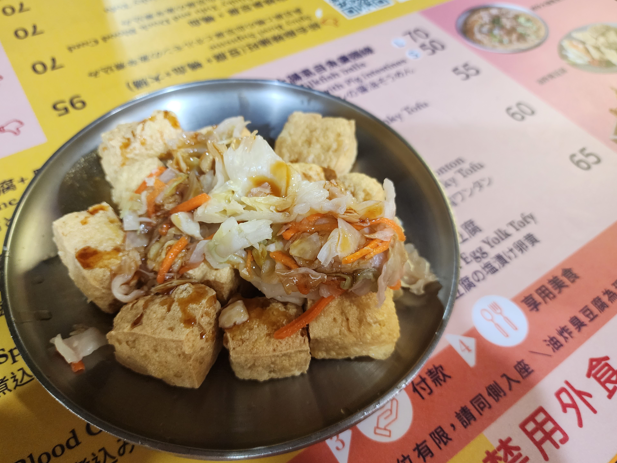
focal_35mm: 24
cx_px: 304
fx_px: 428
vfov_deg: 56.8
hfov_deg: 71.6
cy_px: 227
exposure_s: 1/120
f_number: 1.8
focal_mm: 6.4
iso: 500
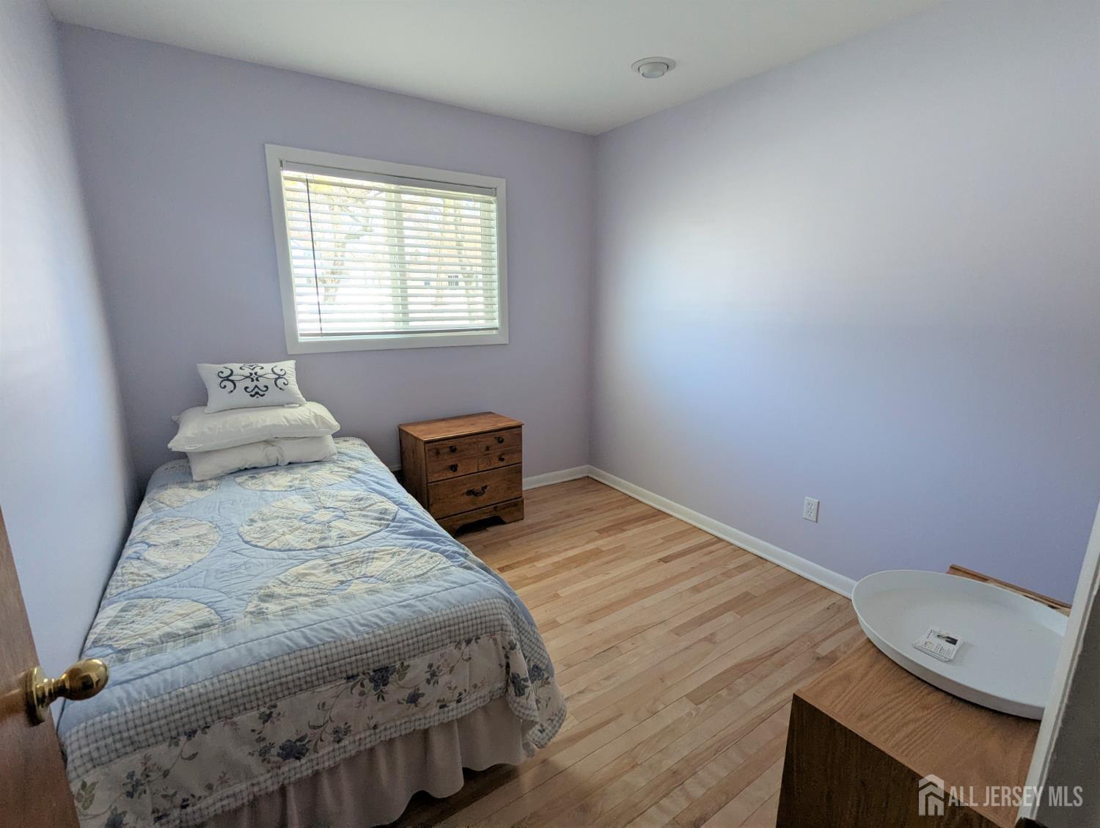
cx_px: 550
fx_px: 509
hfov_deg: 94.4
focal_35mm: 16
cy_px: 414
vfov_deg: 78.2
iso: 69
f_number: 2.2
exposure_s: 1/145
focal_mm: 2.35
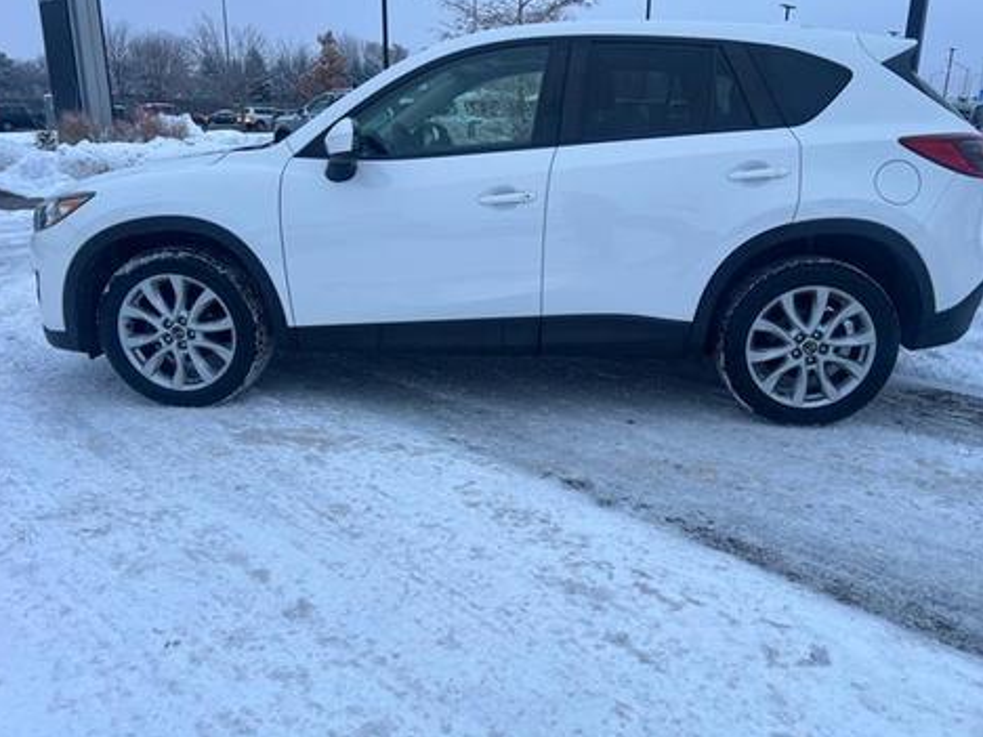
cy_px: 353
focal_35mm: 28
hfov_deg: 63.4
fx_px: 795
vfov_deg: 49.7
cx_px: 506
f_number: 1.5
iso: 50
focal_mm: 5.7
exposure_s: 1/121
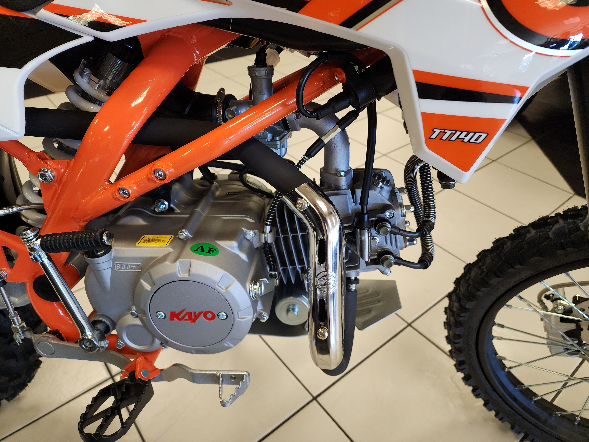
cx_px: 294
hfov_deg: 73.9
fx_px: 391
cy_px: 221
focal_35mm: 23
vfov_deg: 58.9
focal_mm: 6.4
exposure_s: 1/120
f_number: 1.8
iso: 250
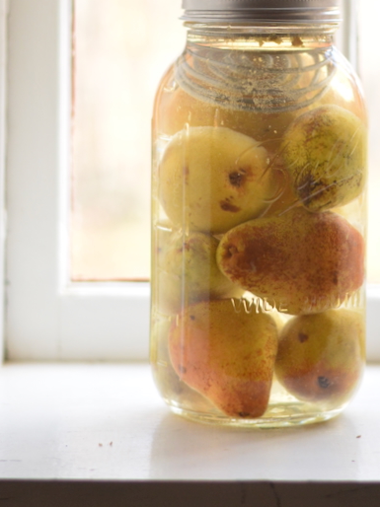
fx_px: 2036
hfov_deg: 10.7
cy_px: 87
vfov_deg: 14.1
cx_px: 214
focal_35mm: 139
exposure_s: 1/800
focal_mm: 50
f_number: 2
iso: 800
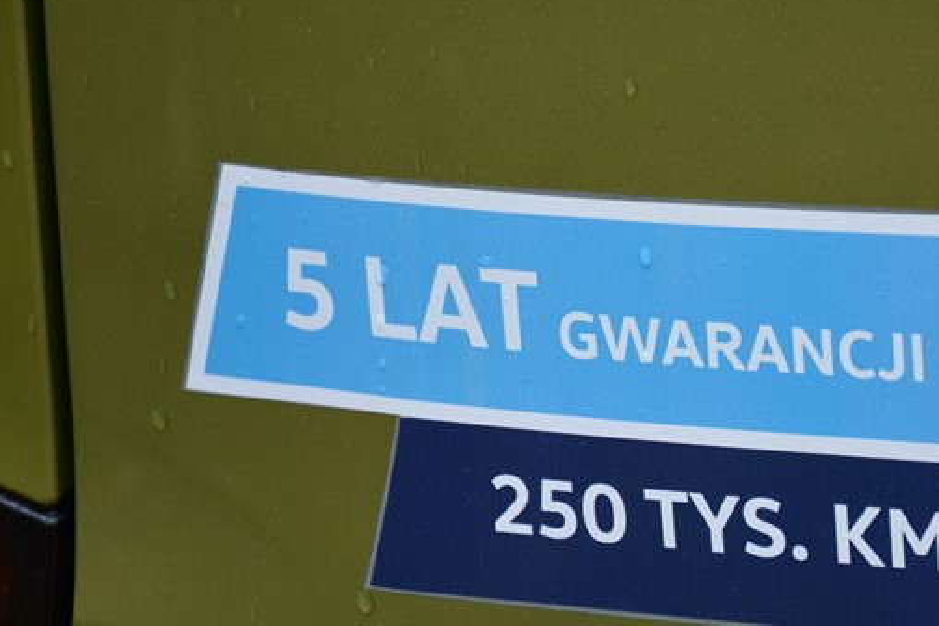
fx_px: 6098
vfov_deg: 5.9
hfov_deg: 8.8
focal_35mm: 234
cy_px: 318
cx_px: 695
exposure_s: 1/125
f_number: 5.6
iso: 450
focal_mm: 105
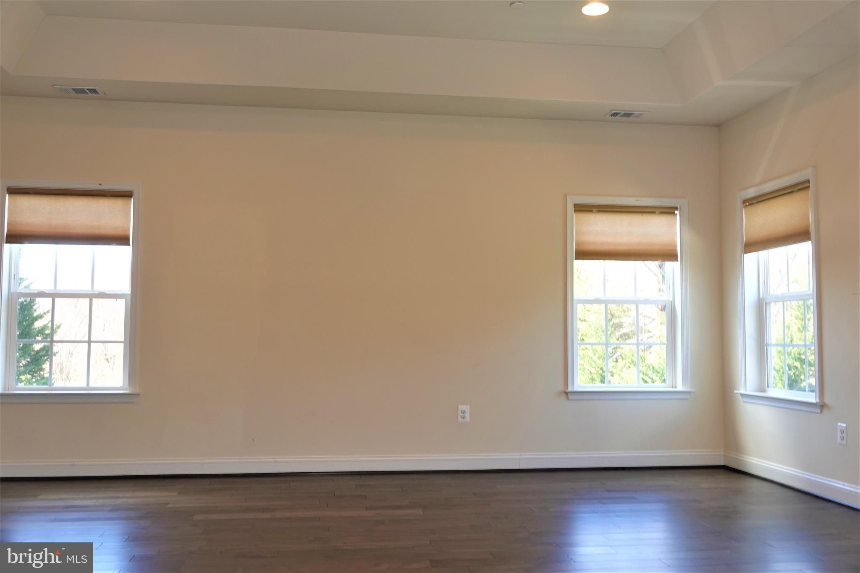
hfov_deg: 55.8
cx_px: 430
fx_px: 812
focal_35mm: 34
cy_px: 286
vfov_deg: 38.9
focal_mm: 12.33
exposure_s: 1/50
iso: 100
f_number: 2.8
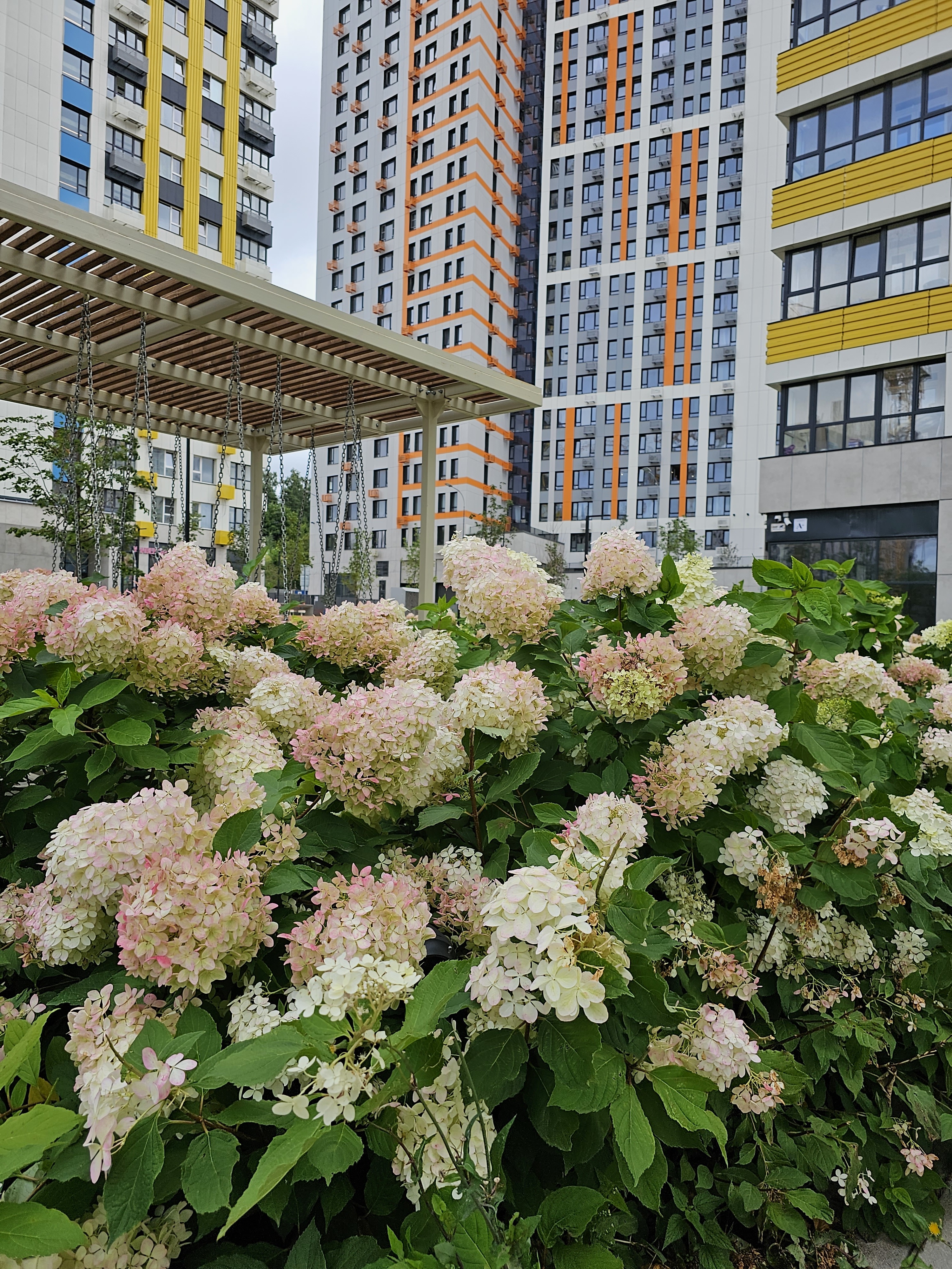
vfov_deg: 73.9
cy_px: 634
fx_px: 843
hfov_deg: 58.9
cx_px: 476
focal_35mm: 23
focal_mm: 6.3
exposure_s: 1/503
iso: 16
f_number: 1.7
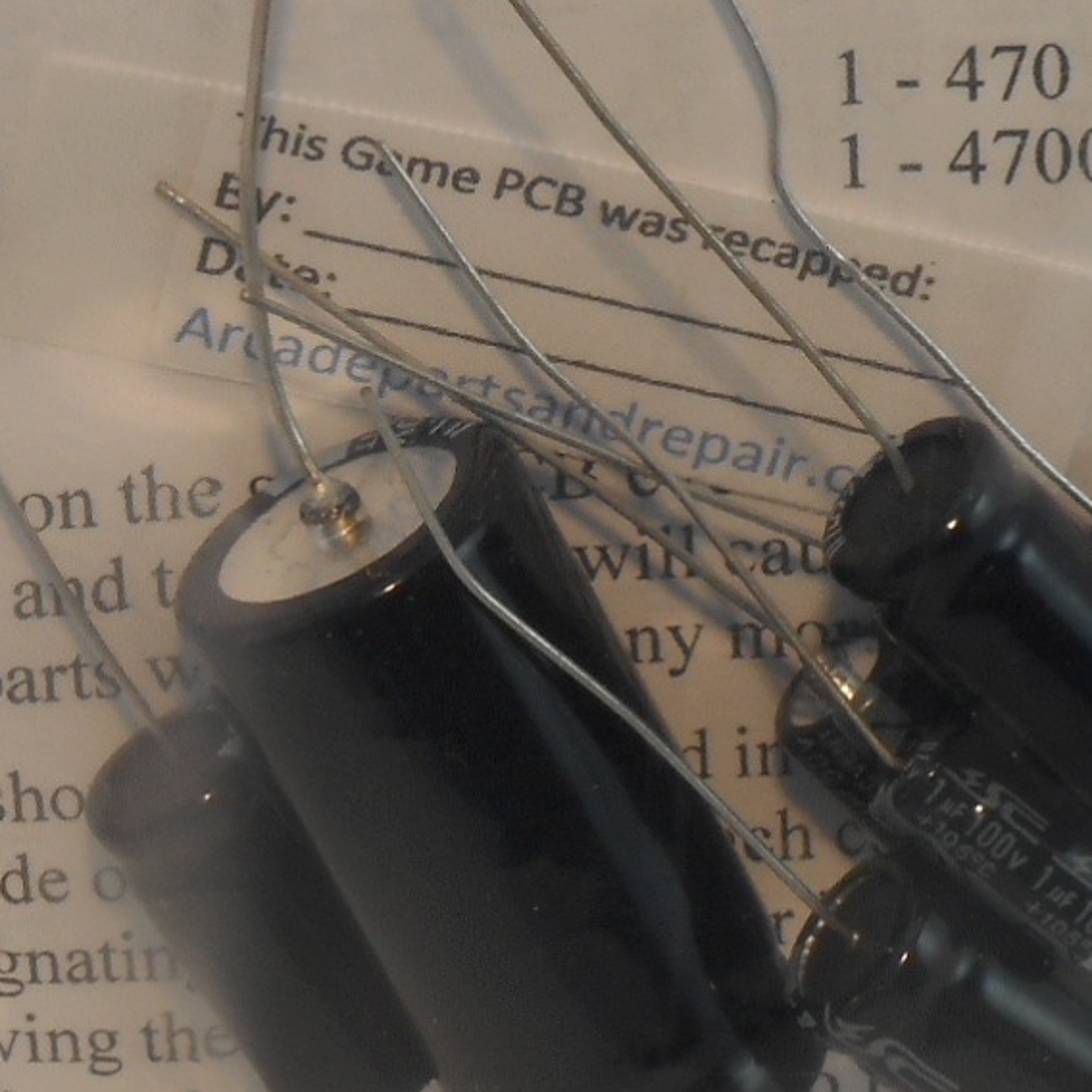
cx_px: 546
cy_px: -92
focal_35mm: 237
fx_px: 8459
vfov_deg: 7.3
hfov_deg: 7.4
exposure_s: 1/30
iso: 80
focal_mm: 12
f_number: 5.3
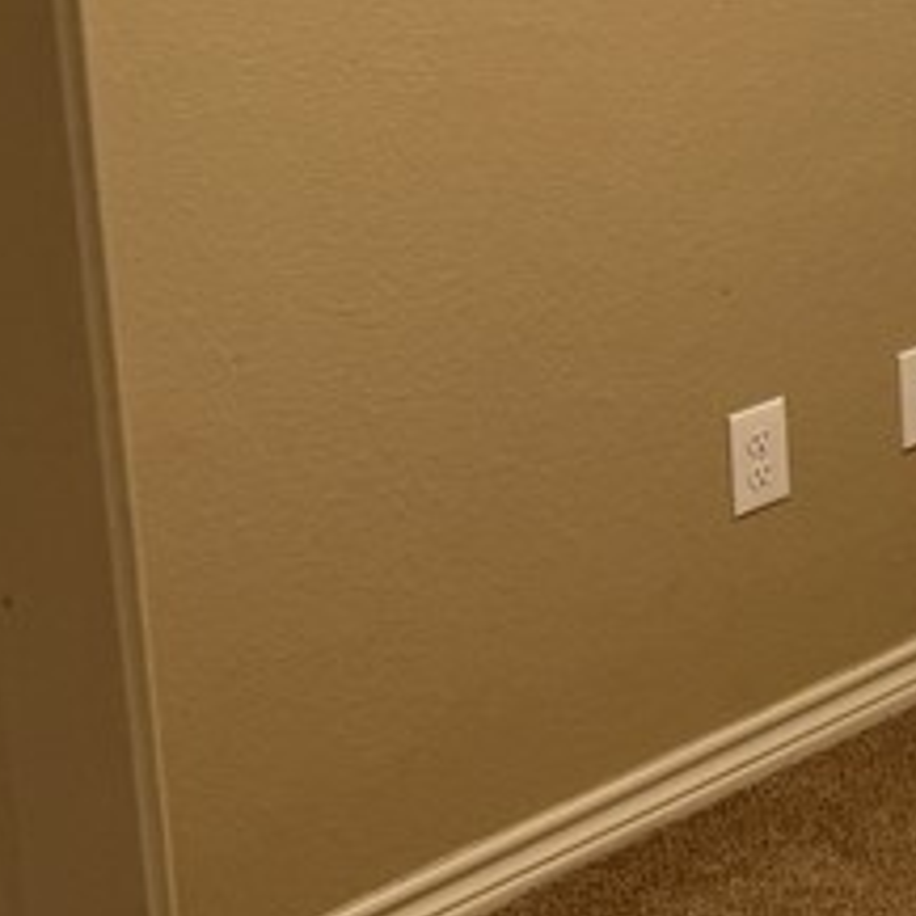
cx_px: 1959
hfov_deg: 14.0
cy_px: -283
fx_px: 2994
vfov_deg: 16.4
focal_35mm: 100
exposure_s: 1/60
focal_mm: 6.76
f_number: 1.78
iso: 125
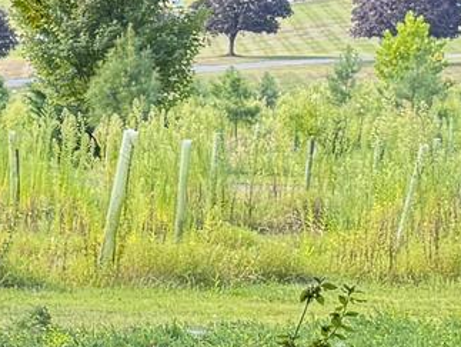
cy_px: 220
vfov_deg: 9.8
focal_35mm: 152
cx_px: -882
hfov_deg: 10.0
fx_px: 2027
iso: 100
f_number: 1.78
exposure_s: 1/121
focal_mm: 6.76
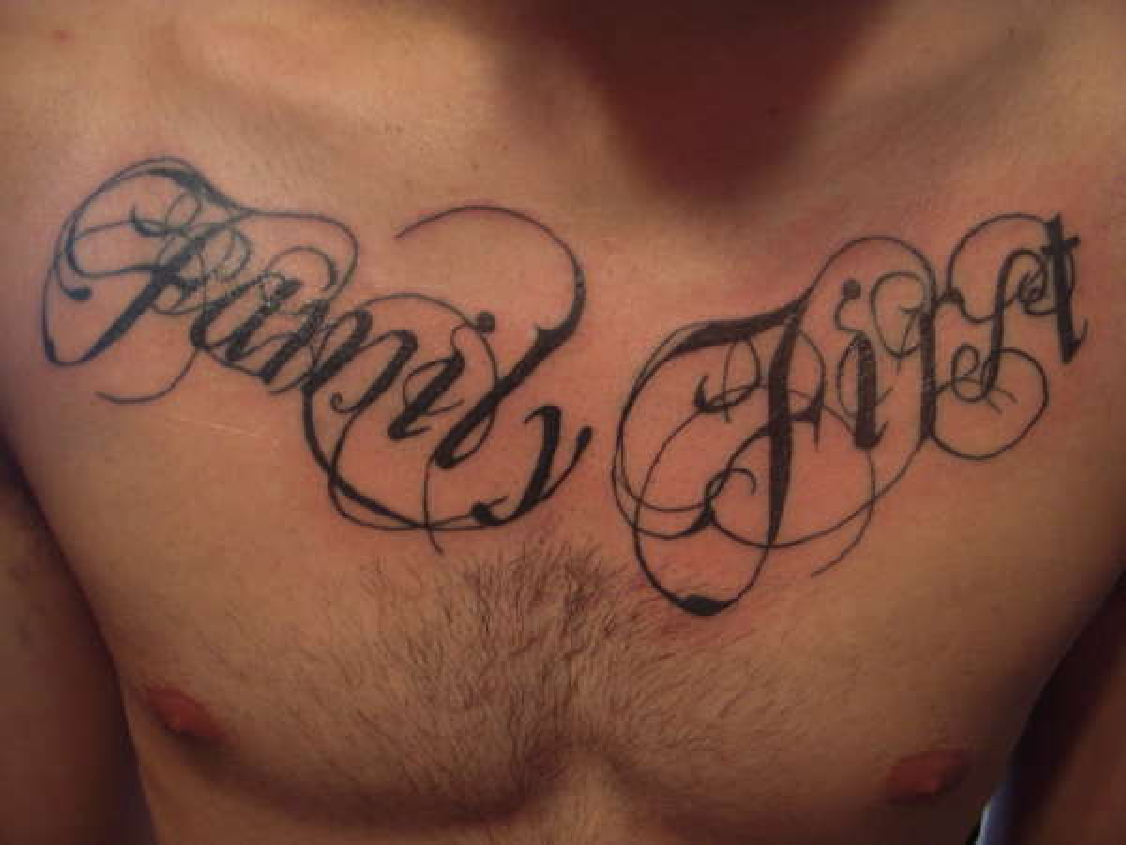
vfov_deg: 37.7
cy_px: 422
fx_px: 1236
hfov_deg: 49.0
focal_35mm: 38
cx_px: 563
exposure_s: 1/15
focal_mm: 6.3
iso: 200
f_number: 3.3
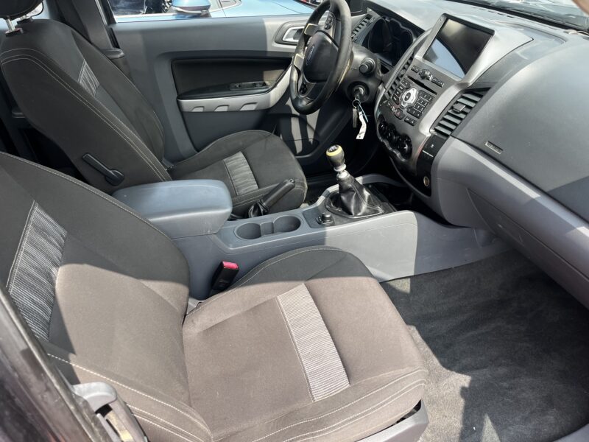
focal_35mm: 26
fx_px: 442
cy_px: 221
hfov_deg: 67.3
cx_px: 294
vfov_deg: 53.1
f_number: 1.6
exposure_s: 1/375
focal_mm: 5.1
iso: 50
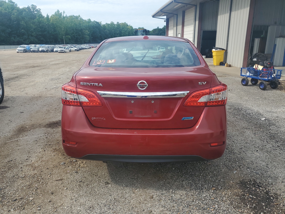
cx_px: 142
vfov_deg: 53.1
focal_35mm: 26
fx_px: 214
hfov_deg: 67.3
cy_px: 107
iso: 50
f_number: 1.5
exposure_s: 1/1667
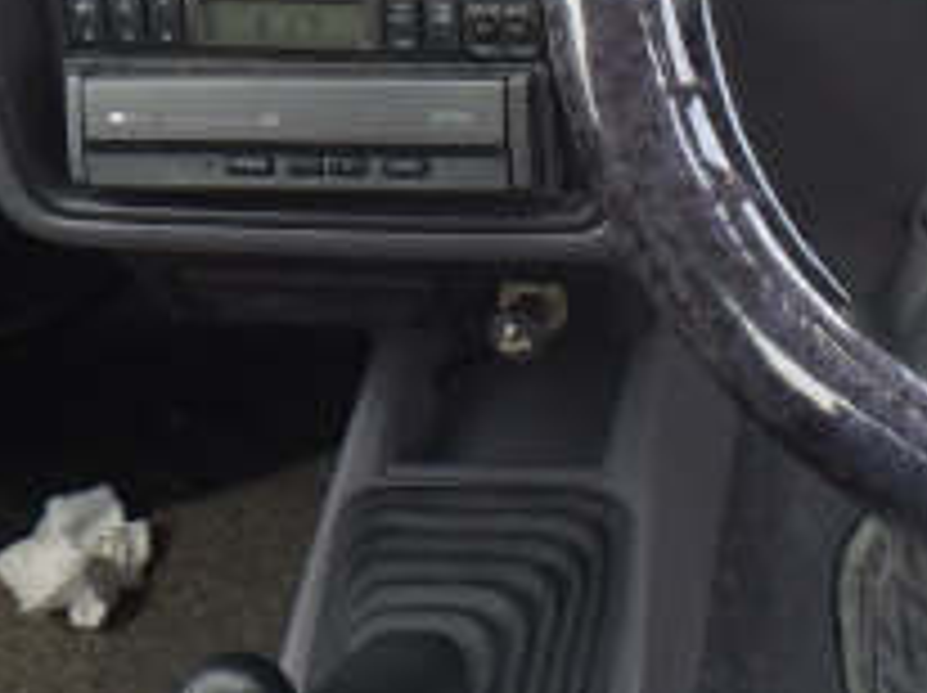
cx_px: 927
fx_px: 2327
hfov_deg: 21.7
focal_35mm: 87
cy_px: -68
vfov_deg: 16.4
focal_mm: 5
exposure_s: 1/160
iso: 125
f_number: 3.5
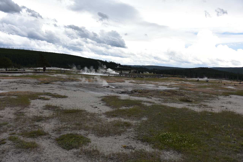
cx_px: 122
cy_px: 81
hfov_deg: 65.5
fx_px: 189
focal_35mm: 28
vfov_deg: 46.4
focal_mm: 28
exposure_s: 1/160
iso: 100
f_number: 6.3
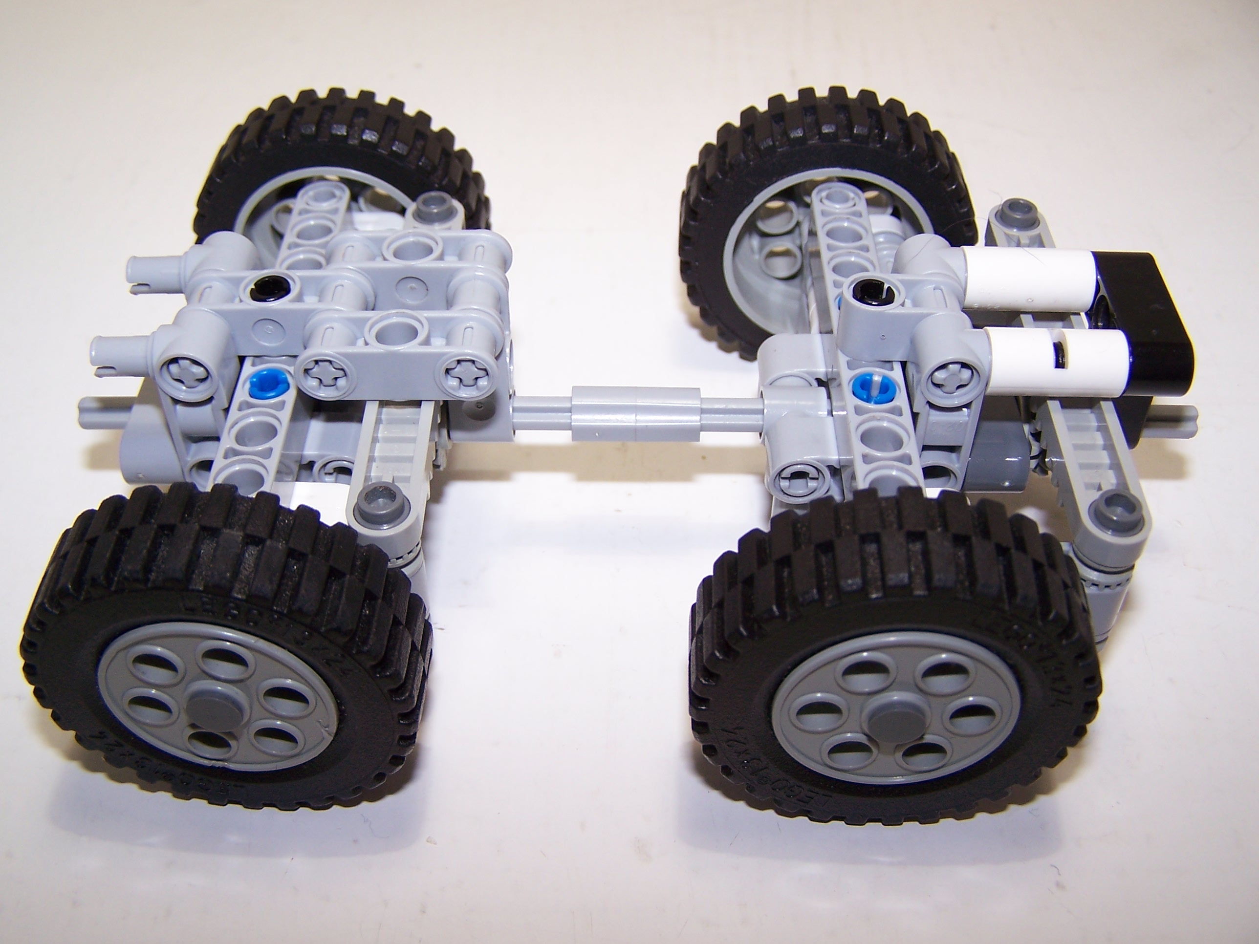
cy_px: 472
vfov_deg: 37.7
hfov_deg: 49.0
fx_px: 1382
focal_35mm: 38
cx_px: 630
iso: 80
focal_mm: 6.3
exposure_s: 1/60
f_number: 2.8
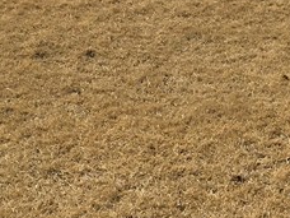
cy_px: -9
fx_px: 1089
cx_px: 263
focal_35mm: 130
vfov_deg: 11.3
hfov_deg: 15.0
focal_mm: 4.15
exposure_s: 1/2959
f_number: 2.2
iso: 25
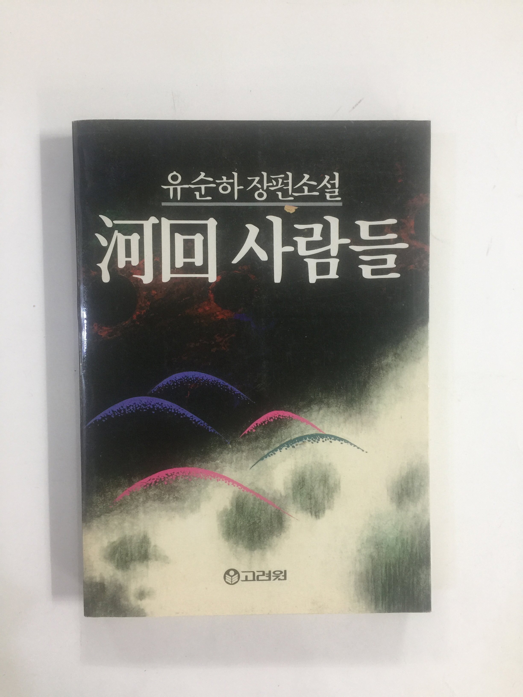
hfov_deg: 48.2
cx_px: 262
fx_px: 584
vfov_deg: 61.7
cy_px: 348
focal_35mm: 29
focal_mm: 4.15
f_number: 2.2
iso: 50
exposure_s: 1/15
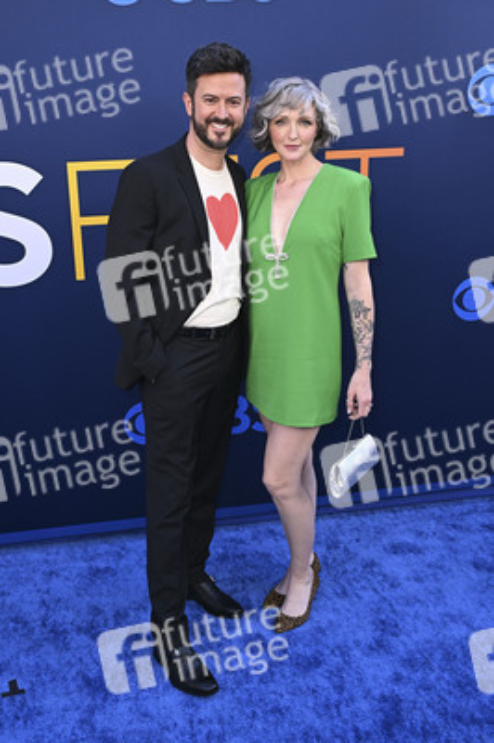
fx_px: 639
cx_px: 247
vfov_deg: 60.3
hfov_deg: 42.3
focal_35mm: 31
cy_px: 372
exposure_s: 1/200
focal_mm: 31
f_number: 5.6
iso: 400
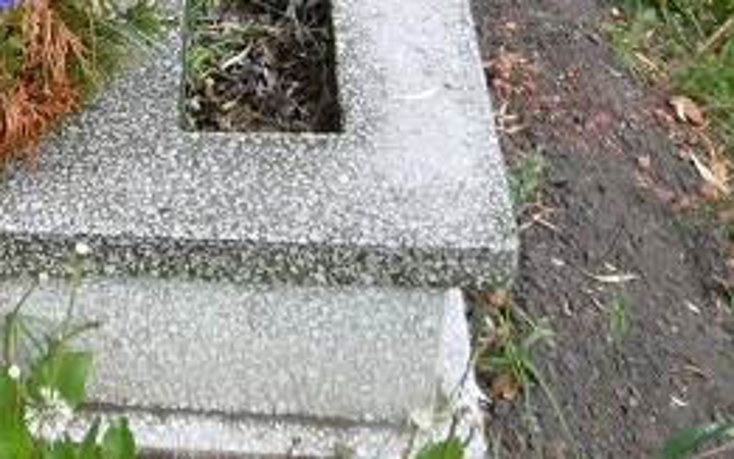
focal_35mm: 78
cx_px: 84
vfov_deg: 15.7
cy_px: -169
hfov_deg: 25.7
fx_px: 1560
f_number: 3.1
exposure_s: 1/250
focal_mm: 4.3
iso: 100
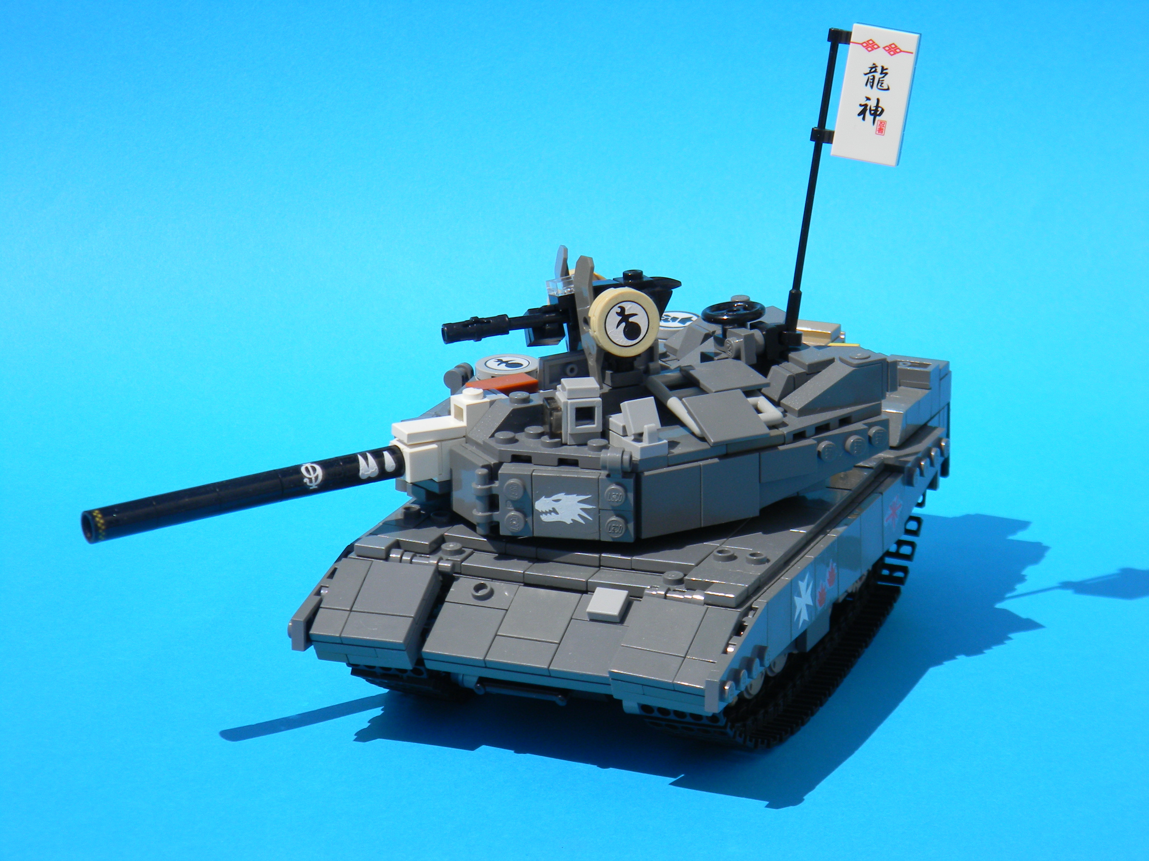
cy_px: 430
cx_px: 574
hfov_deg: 13.3
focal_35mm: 148
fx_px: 4913
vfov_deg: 10.0
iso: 80
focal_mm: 26.8
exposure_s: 1/235
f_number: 10
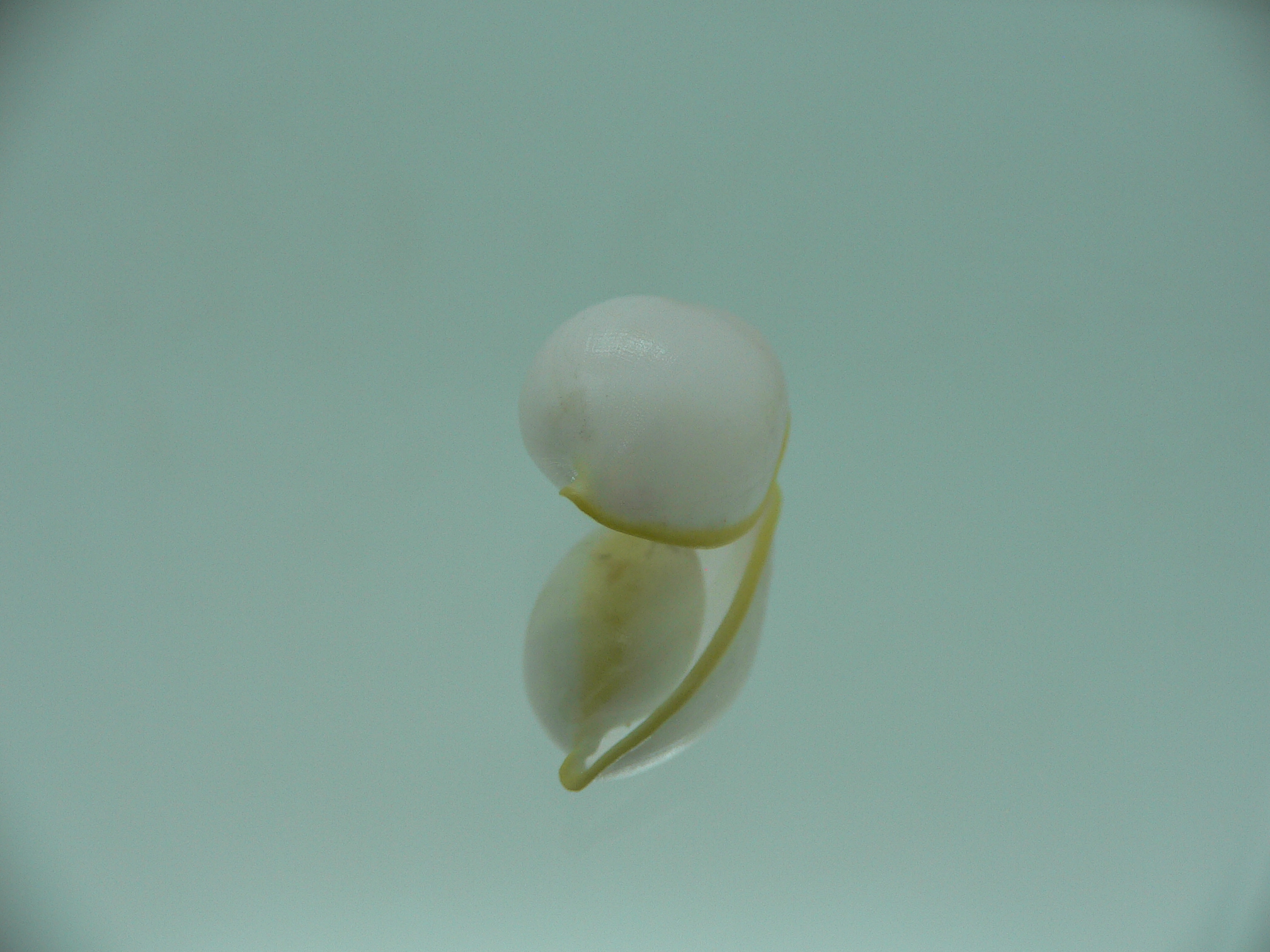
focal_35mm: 35
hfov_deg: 52.6
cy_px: 476
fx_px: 1284
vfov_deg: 40.7
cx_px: 635
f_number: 2.8
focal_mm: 4.6
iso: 80
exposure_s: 1/80
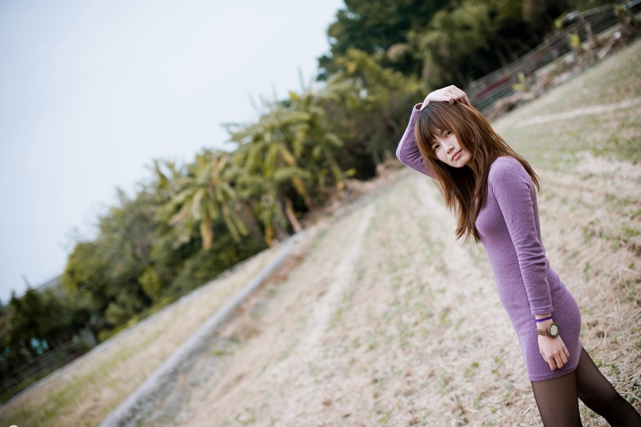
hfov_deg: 36.3
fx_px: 979
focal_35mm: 55
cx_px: 331
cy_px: 211
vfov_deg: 24.6
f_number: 2
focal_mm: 50
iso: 200
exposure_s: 1/2000
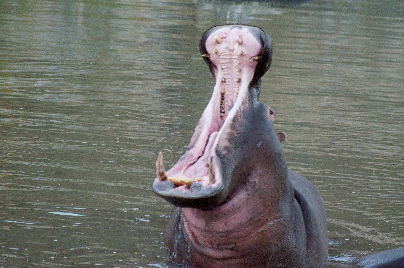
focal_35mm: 375
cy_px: 134
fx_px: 4203
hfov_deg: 5.5
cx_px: 202
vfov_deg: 3.7
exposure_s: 1/125
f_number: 5.6
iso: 1600
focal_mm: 250
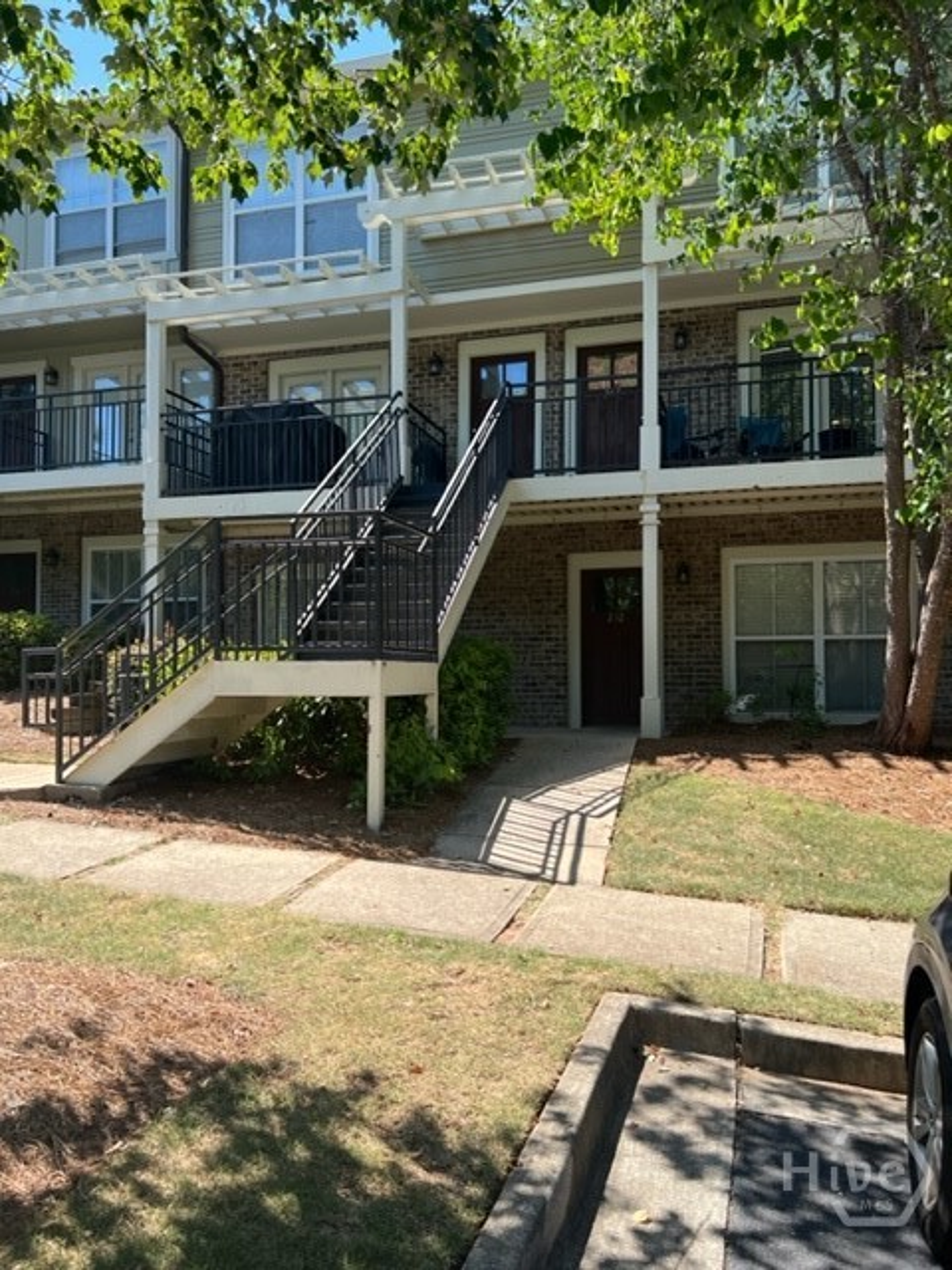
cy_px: 635
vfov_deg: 67.3
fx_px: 953
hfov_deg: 53.1
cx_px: 476
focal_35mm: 26
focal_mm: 5.7
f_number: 1.5
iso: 50
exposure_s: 1/1224
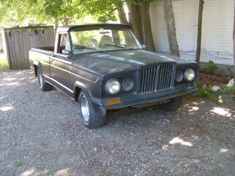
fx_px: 238
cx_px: 118
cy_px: 88
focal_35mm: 35
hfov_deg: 52.6
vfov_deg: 40.7
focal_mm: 5.8
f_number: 2.8
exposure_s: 1/45
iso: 120
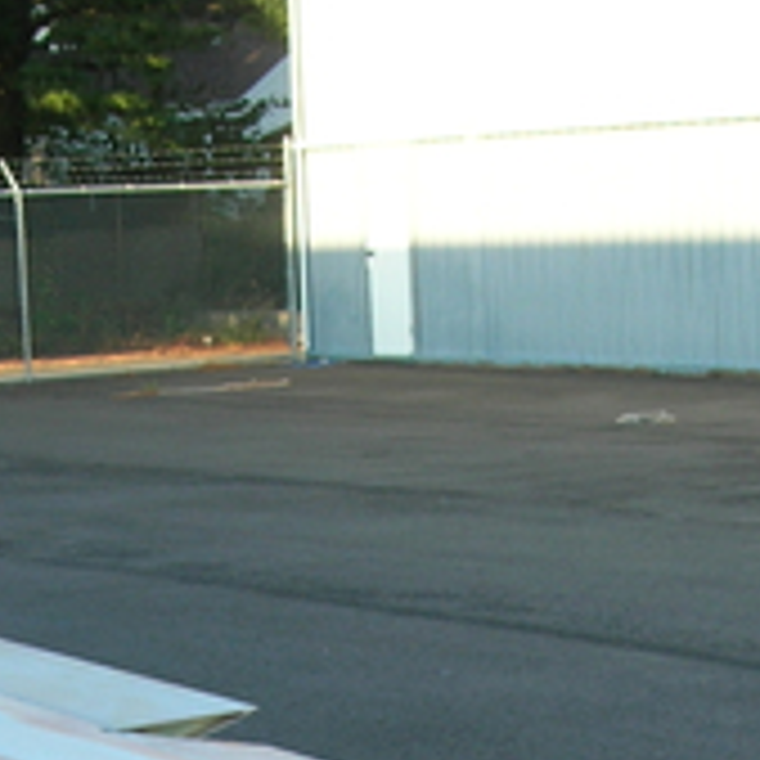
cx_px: 333
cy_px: 1066
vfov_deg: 13.1
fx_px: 3155
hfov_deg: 13.7
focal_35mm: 127
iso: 64
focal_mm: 7.8
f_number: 4.8
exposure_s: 1/90.8
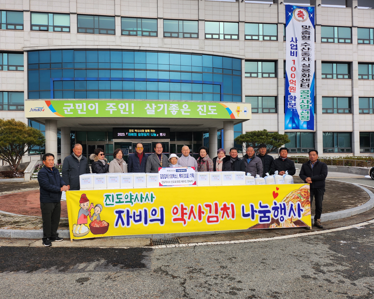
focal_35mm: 26
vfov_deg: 54.9
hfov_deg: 66.0
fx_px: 288
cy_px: 152
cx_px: 174
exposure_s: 1/2671
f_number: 1.8
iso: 50
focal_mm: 5
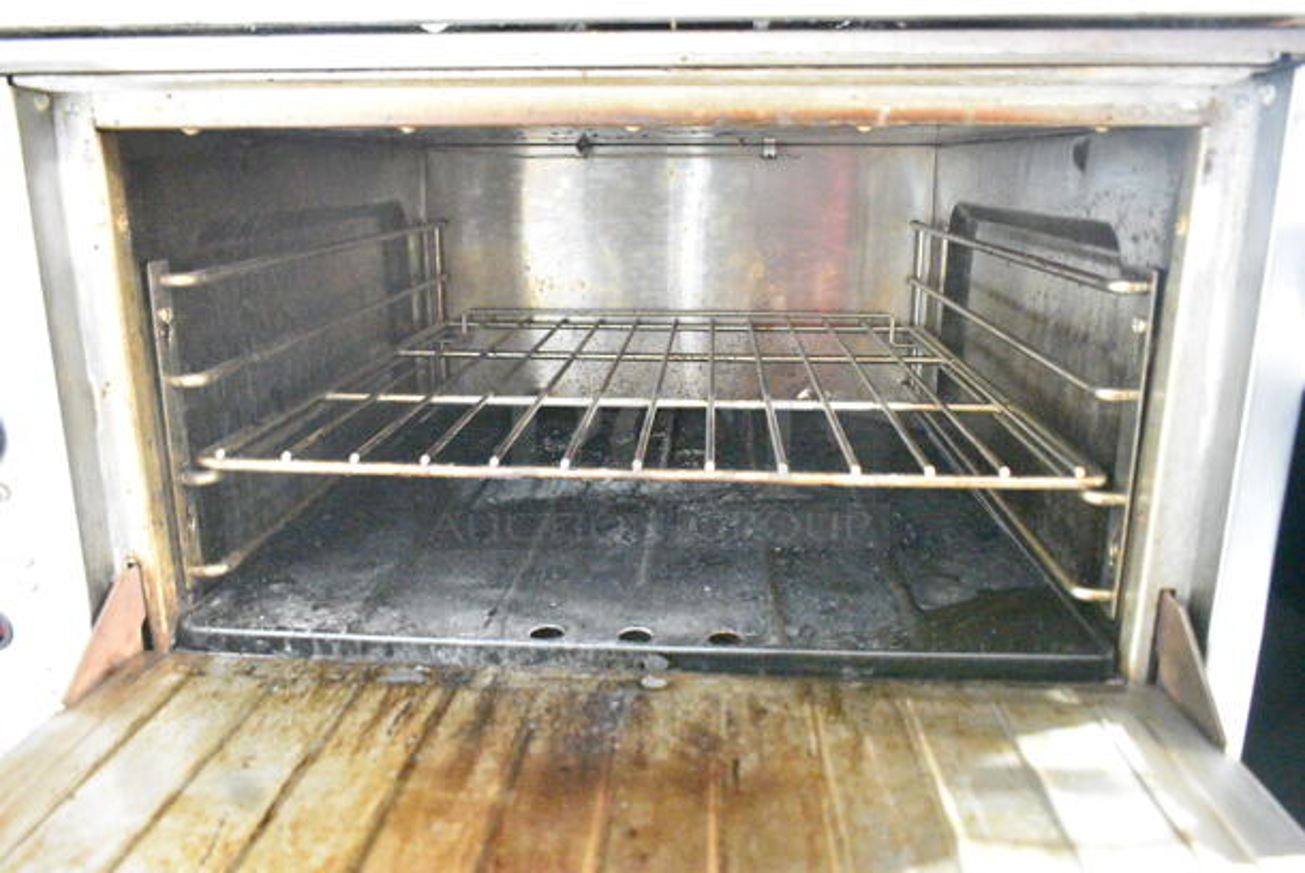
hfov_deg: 67.3
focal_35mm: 27
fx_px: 980
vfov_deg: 48.0
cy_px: 436
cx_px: 652
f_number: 3.5
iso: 25600
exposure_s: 1/30
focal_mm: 18
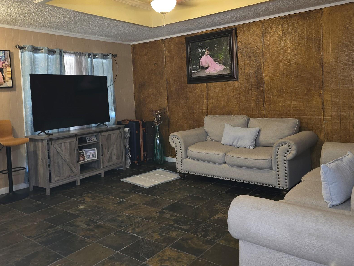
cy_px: 103
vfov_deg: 46.5
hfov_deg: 59.9
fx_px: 307
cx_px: 168
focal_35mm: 30
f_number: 1.7
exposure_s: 1/12
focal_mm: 6.3
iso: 200
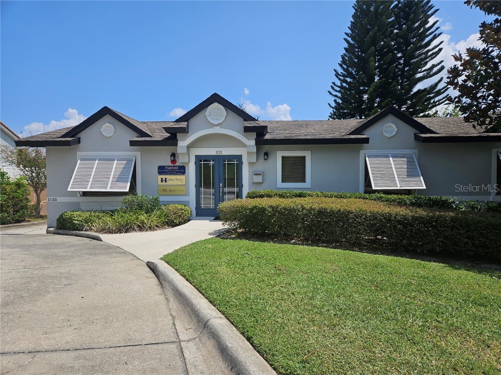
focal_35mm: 23
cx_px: 250
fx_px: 333
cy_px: 188
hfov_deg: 73.9
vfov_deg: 58.9
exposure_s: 1/2614
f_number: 1.8
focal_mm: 5.4
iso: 25
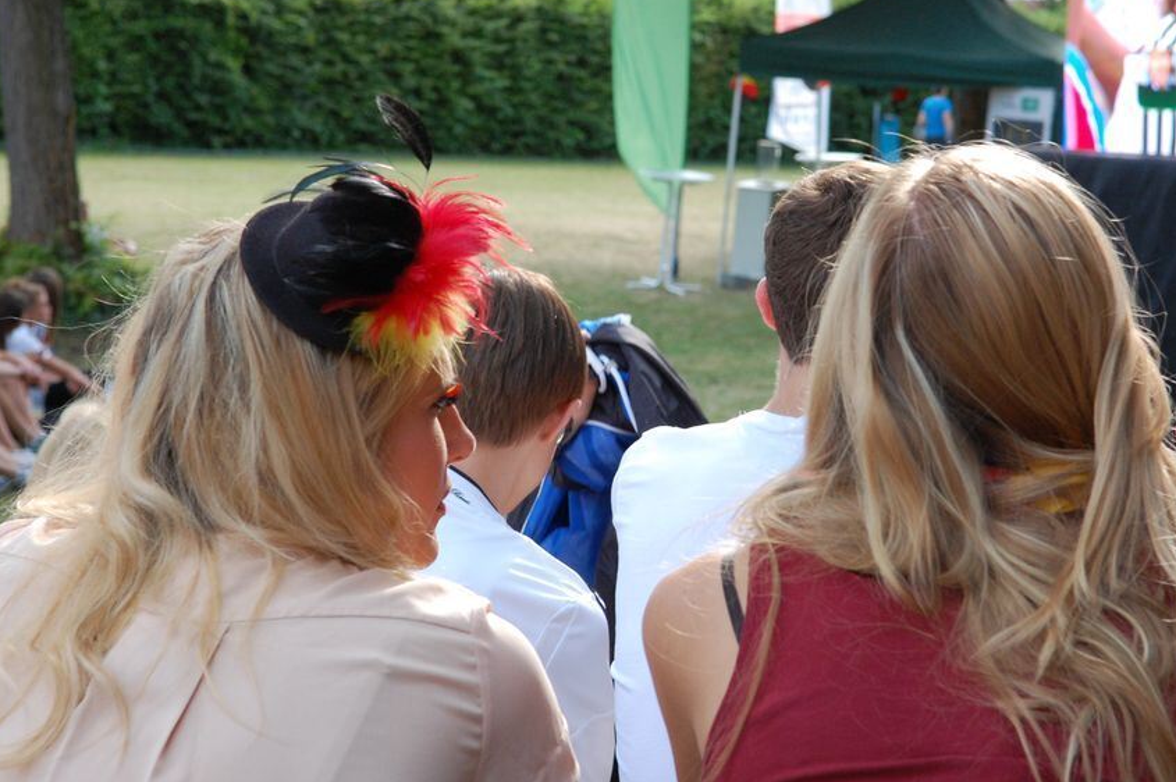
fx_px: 3185
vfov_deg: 14.0
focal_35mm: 98
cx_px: 685
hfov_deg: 20.9
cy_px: 357
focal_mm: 55
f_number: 8
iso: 800
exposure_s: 1/250
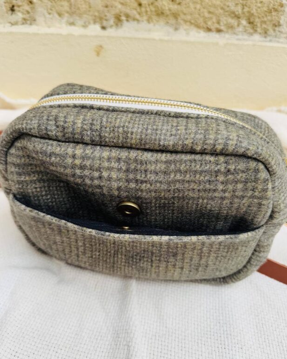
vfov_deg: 66.0
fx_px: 276
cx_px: 141
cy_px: 177
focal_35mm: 26
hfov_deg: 54.9
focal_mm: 6.76
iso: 80
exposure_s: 1/671
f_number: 1.78
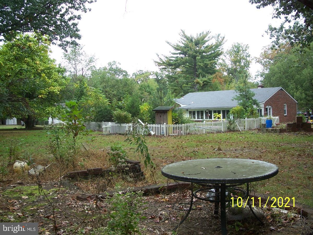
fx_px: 335
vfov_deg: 38.7
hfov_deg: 50.1
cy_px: 118
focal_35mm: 37
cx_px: 156
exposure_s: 1/160
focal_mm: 7.8
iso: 64
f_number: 2.8
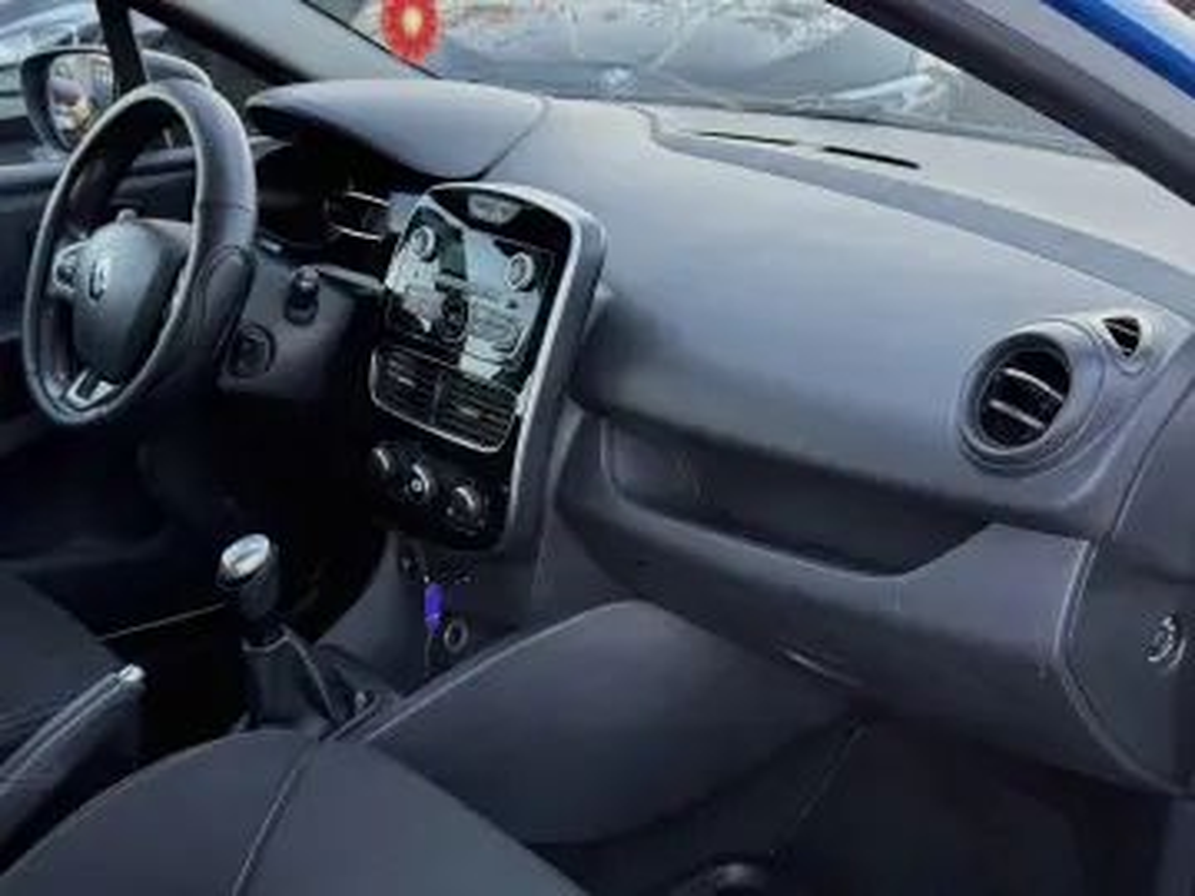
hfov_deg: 39.7
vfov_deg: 30.3
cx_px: 598
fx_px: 1657
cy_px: 448
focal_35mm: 48
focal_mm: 6.76
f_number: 1.78
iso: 100
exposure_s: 1/113
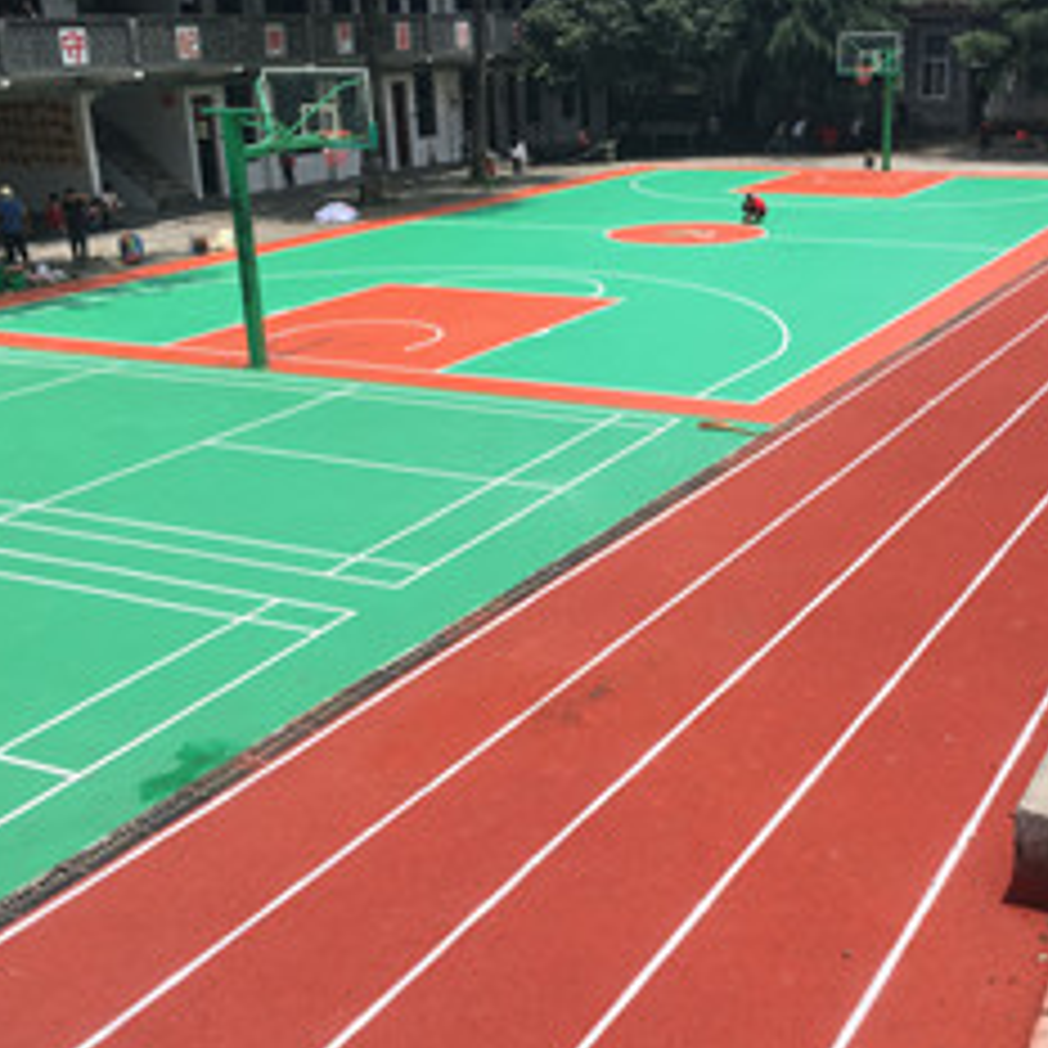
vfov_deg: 38.3
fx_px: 1507
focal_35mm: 44
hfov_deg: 38.0
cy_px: 544
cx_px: 693
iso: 25
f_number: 2.2
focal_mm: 4.15
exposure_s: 1/1425
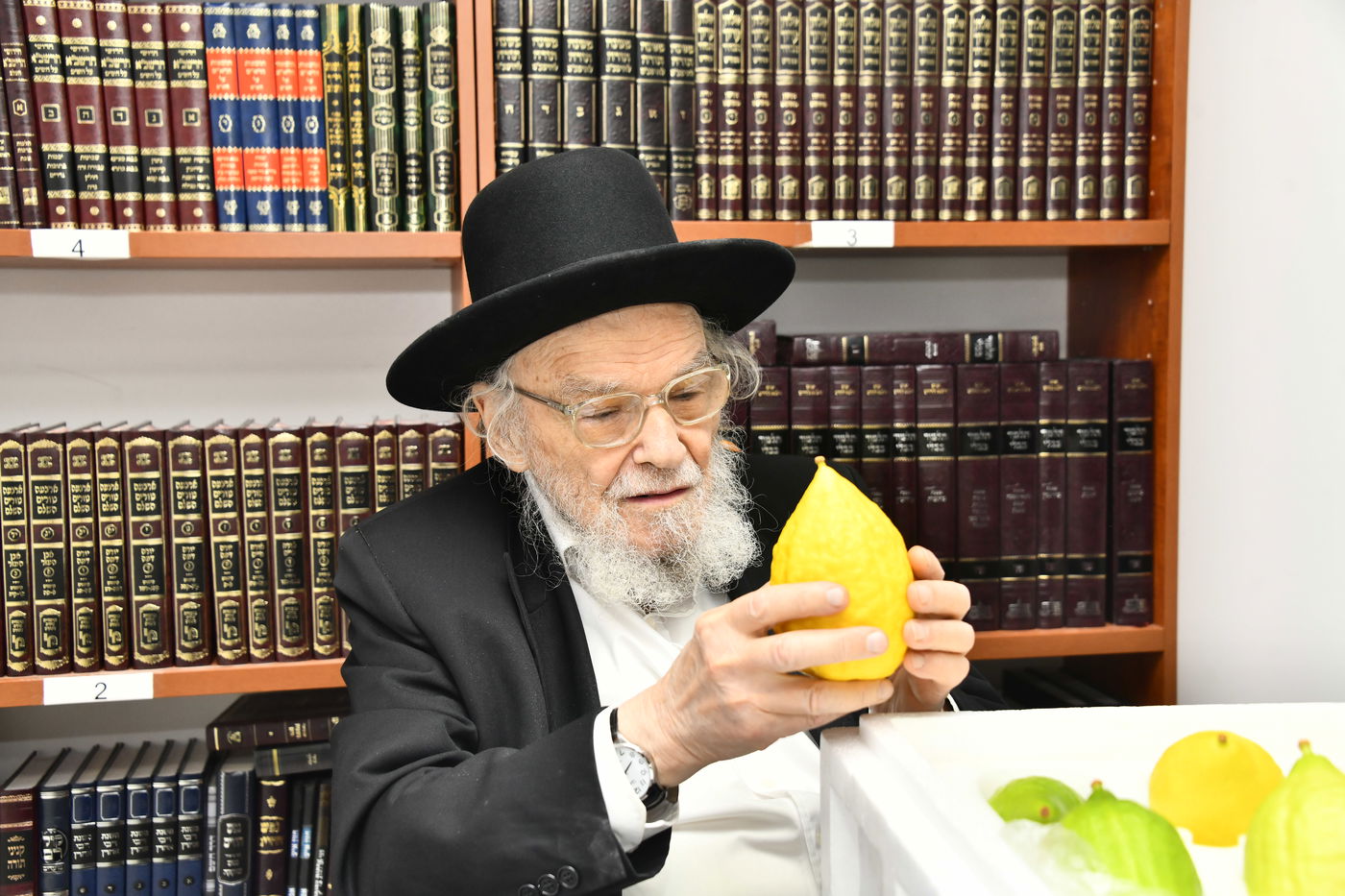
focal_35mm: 45
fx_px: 1681
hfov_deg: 43.6
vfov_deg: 29.9
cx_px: 672
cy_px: 448
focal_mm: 45
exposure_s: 1/200
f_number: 5.6
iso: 800
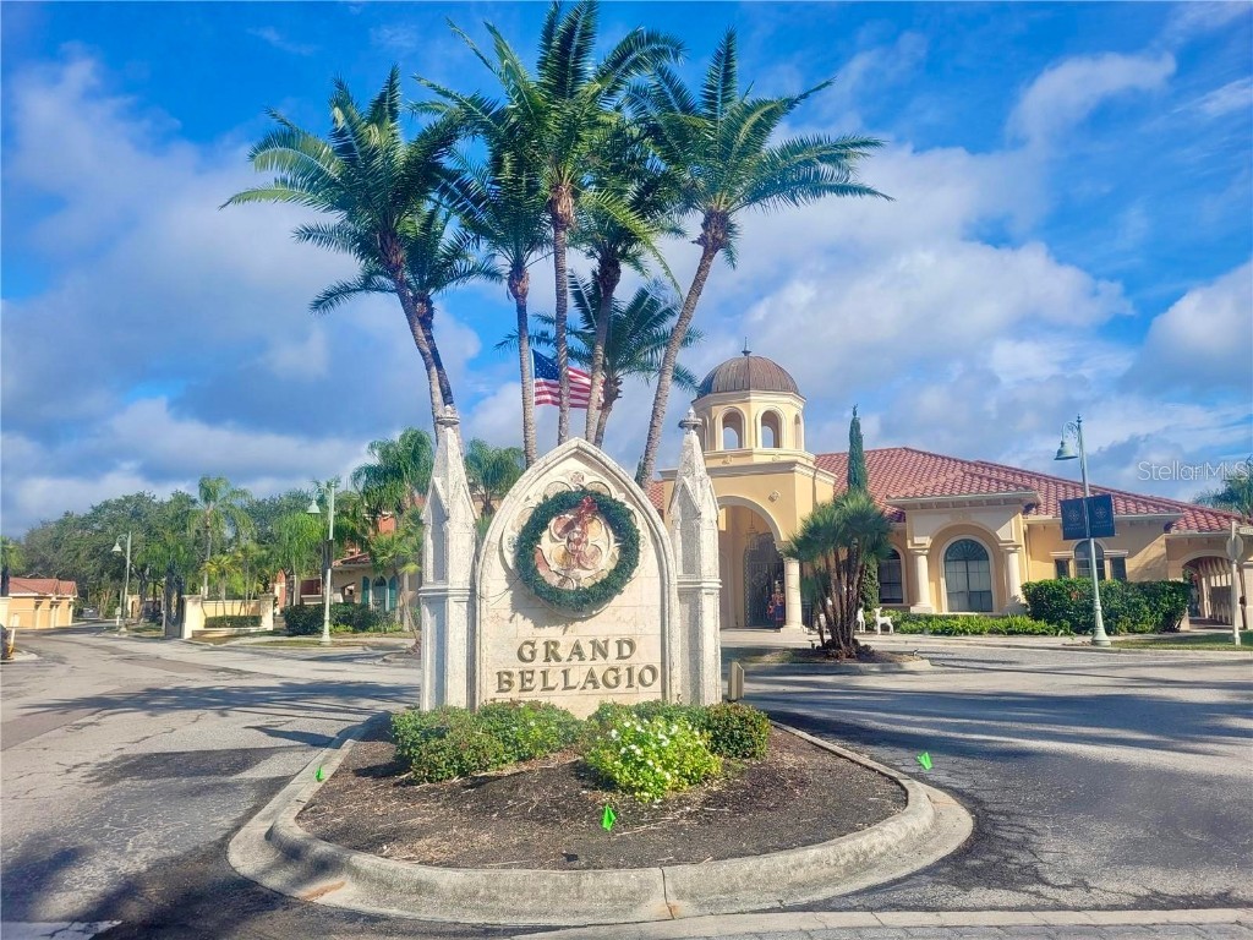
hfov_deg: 67.3
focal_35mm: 26
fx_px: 941
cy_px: 470
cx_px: 626
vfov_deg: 53.1
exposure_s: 1/2937
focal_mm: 5.4
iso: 40
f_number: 1.8
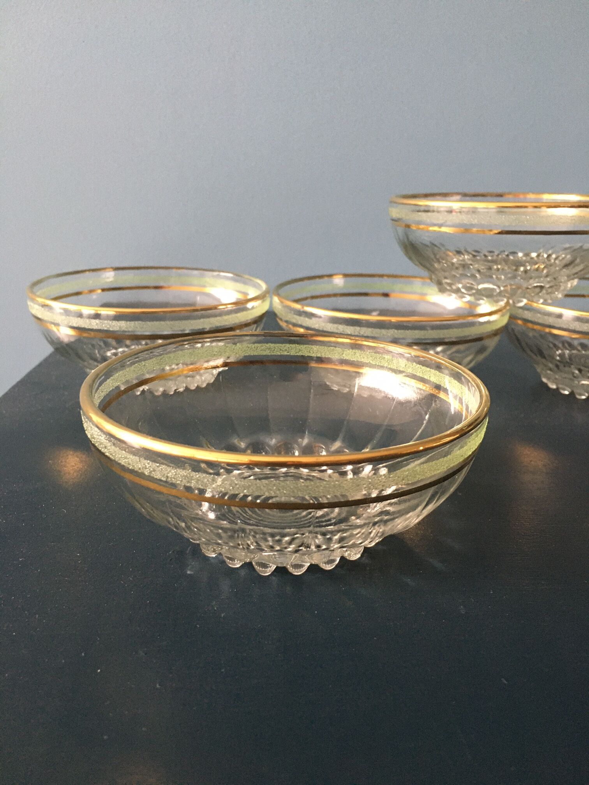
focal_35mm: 29
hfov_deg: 48.2
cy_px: 392
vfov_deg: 61.7
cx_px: 294
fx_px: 658
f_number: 2.2
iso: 200
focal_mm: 4.15
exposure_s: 1/25
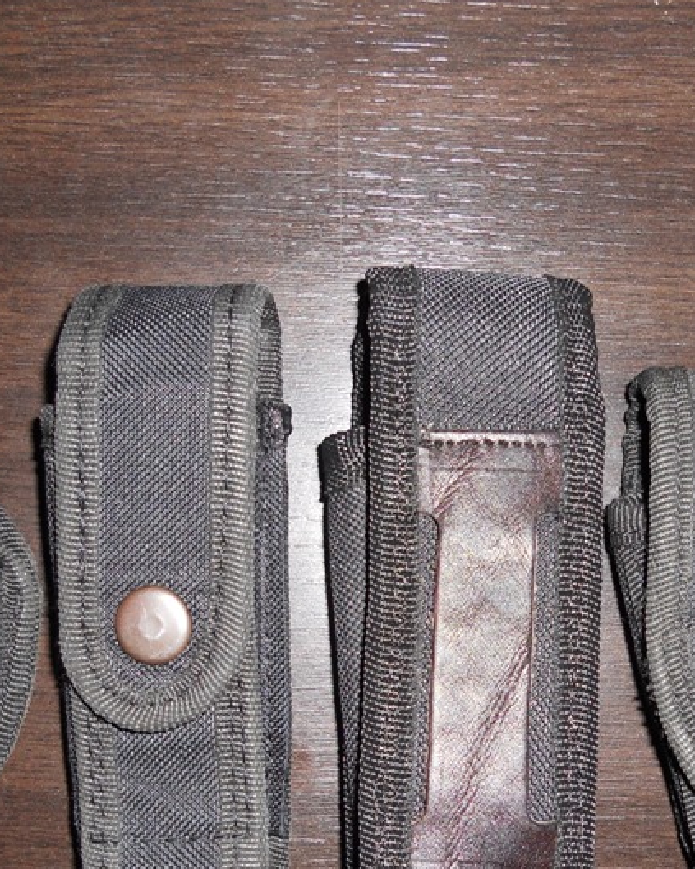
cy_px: 583
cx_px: 347
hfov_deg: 29.7
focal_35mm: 51
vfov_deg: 36.3
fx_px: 1312
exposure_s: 1/25
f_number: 3.2
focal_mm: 4.9
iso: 80
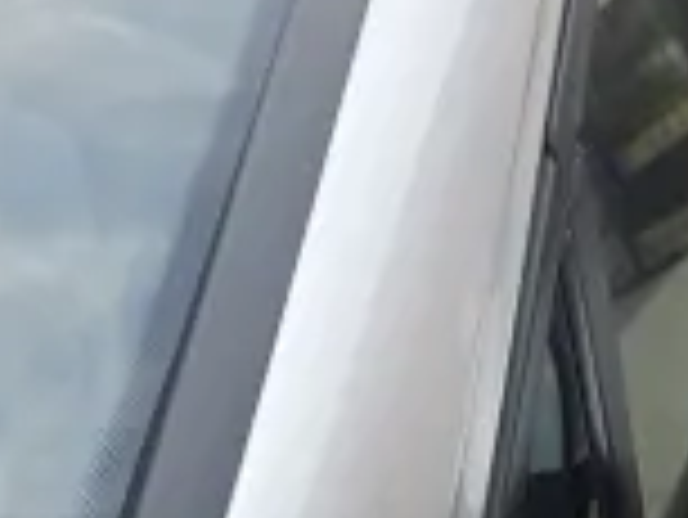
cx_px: 630
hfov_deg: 33.5
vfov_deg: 25.9
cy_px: 495
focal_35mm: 54
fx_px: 1074
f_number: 1.7
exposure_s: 1/190
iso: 50
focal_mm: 6.3
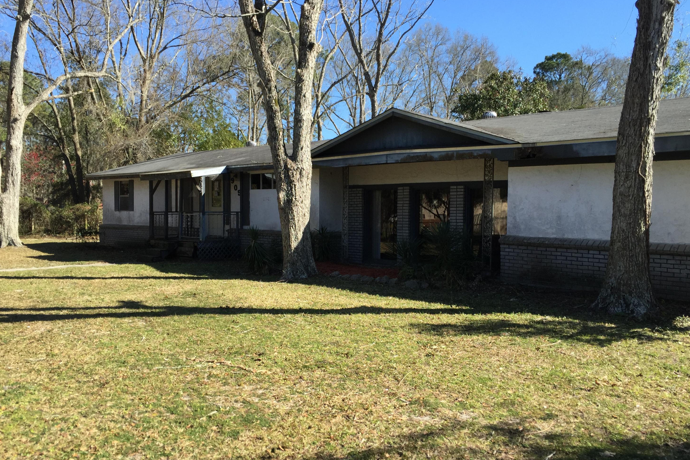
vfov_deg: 42.3
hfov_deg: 60.3
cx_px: 344
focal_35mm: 31
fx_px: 594
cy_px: 237
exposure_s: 1/842
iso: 32
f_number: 2.2
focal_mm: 4.15
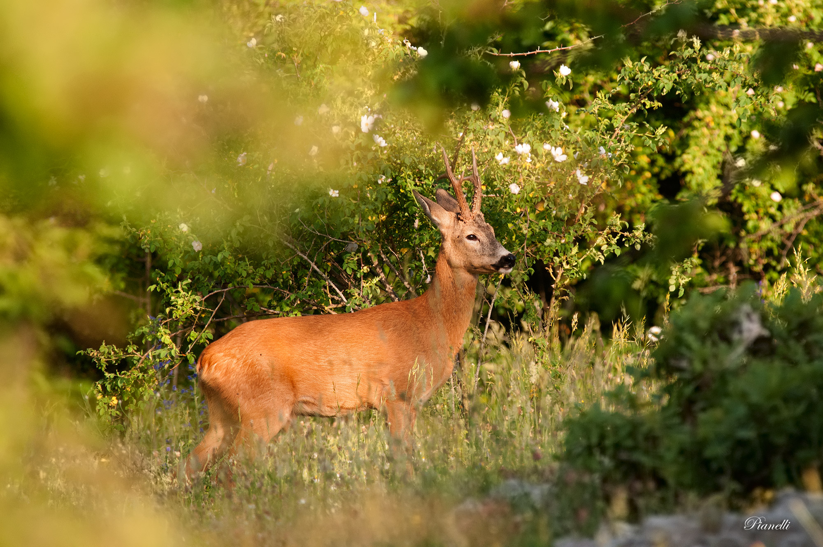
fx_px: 10276
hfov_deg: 4.6
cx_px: 412
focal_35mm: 450
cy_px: 274
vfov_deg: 3.0
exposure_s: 1/640
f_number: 5.6
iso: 500
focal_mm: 300
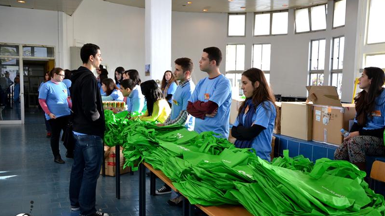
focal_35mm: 38
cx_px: 192
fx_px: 388
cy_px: 123
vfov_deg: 31.1
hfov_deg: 52.8
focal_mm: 24
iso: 400
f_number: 5
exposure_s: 1/100
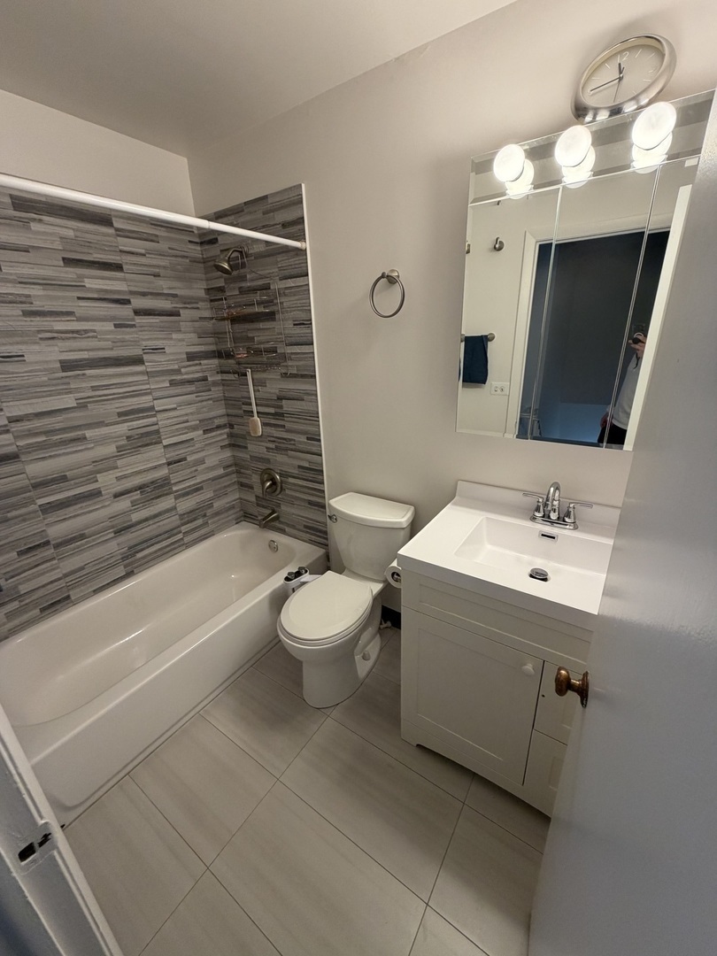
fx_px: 387
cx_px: 358
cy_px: 478
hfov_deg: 85.7
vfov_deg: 102.1
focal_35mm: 14
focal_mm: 2.22
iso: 200
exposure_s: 1/120
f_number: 2.2
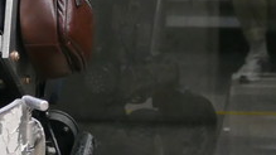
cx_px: 273
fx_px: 1346
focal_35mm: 184
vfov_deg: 6.5
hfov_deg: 11.6
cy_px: -116
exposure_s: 1/80
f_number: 2.5
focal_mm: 17.9
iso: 1250
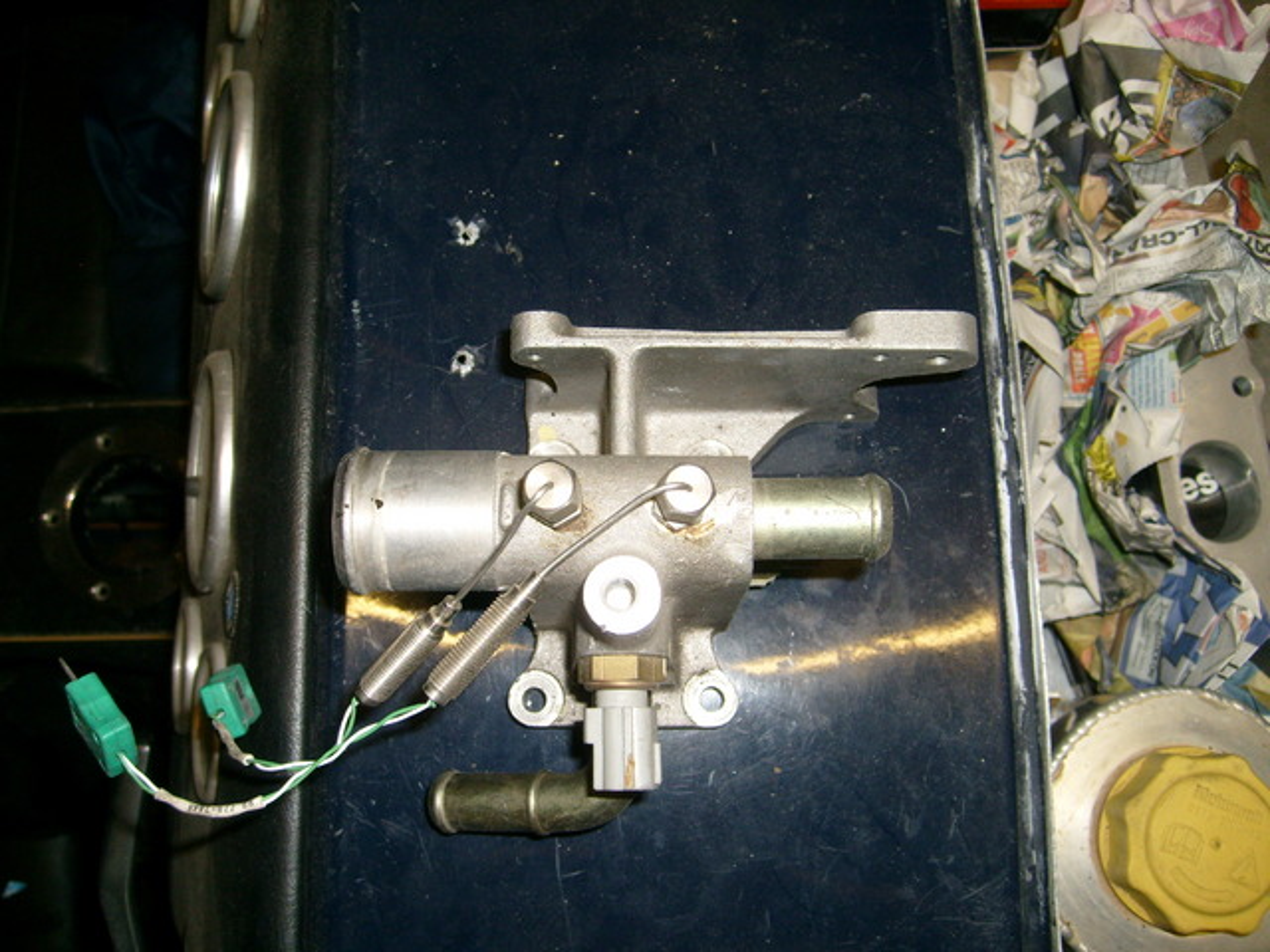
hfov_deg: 52.6
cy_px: 476
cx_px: 635
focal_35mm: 35
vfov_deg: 40.7
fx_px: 1284
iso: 100
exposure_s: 1/45
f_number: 2.8
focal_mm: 5.8
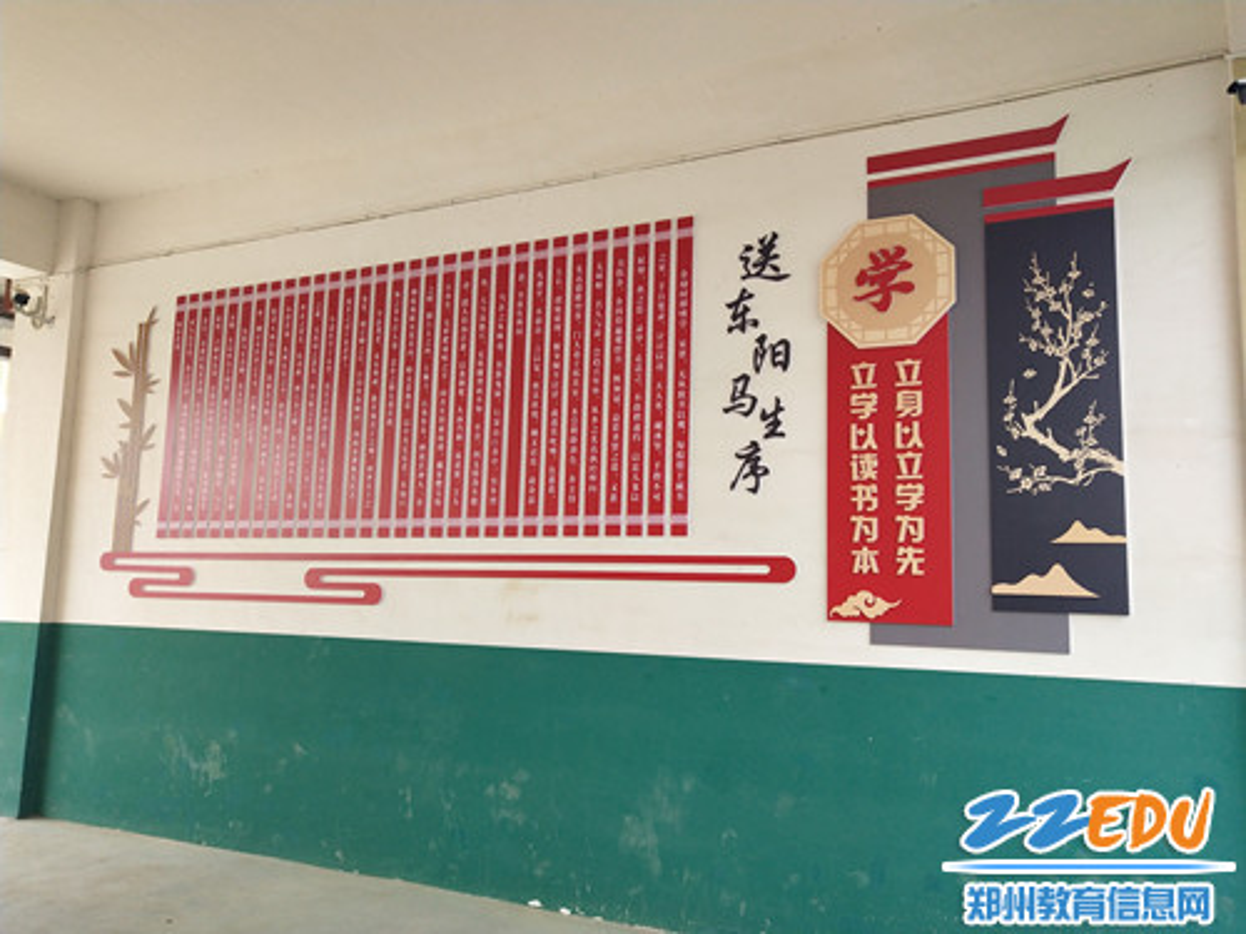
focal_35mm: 30
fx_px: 1080
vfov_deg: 46.8
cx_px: 623
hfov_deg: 60.0
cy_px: 467
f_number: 1.8
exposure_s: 1/490
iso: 50
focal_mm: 3.95
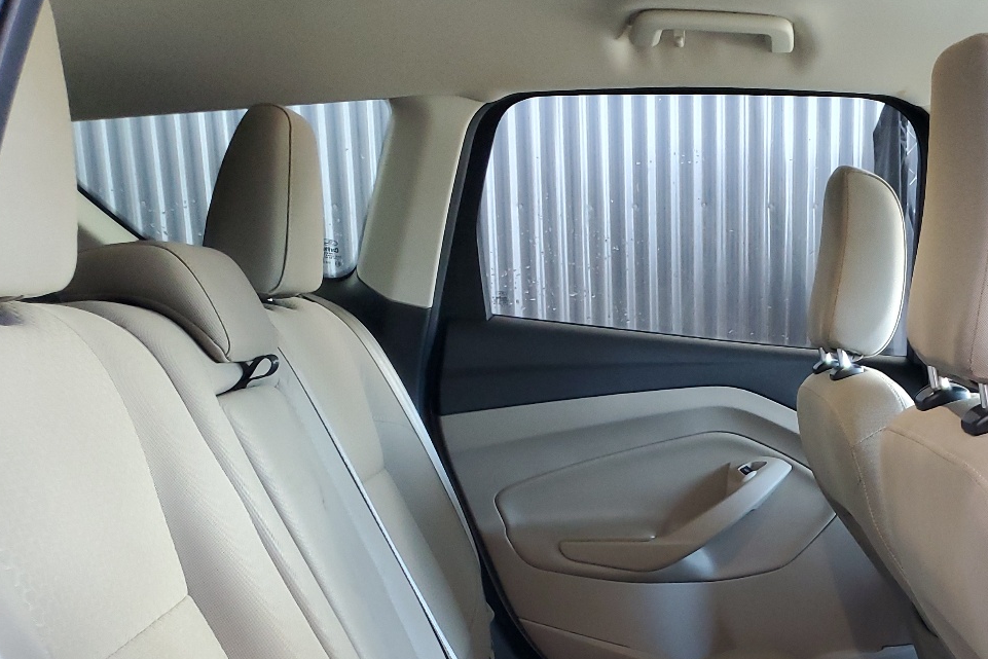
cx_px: 745
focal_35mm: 45
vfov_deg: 28.6
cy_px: 609
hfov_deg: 42.2
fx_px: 1235
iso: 203
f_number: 1.5
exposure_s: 1/60.2
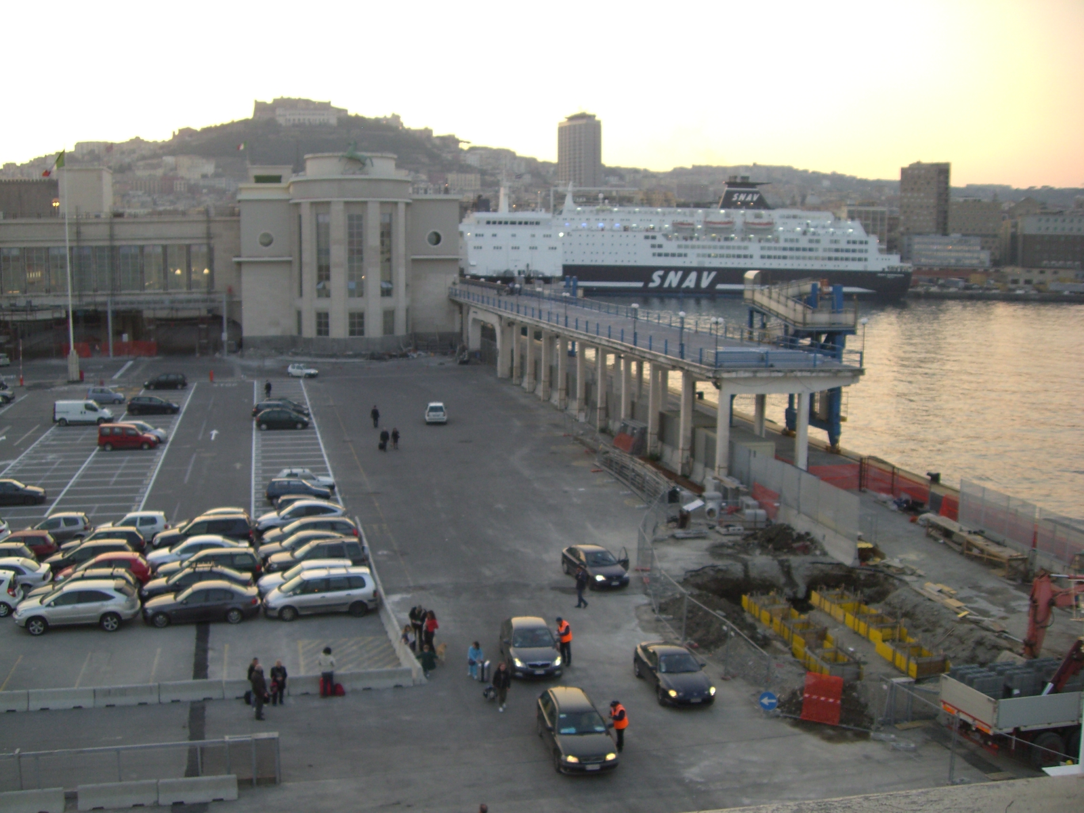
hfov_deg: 49.0
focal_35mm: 38
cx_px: 542
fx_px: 1190
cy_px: 406
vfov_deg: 37.7
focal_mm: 6.2
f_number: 2.7
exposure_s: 1/200
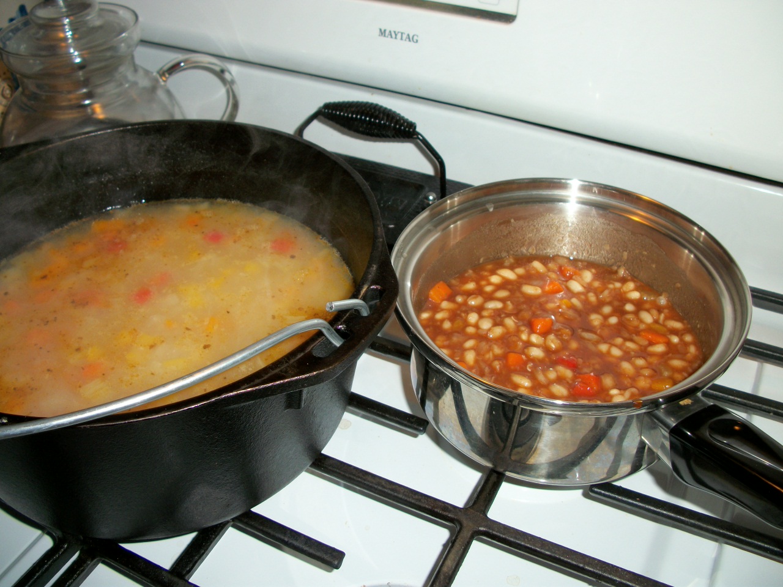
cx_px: 392
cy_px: 294
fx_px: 792
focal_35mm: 35
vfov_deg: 40.7
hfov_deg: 52.6
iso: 80
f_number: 3.1
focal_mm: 6.3
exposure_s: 1/30
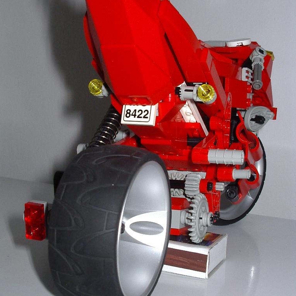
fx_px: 600
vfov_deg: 27.7
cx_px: 149
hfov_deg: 27.7
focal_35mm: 62
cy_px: 118
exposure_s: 1/60
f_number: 5.5
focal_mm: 7.8
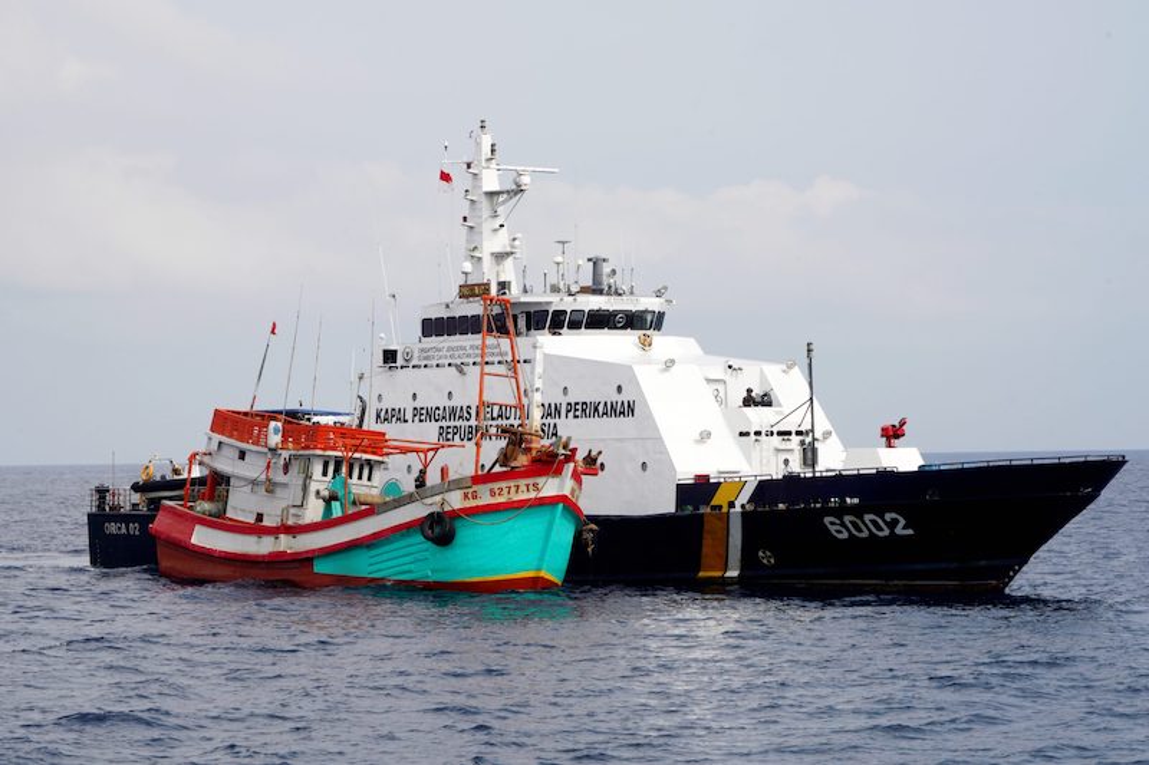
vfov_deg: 12.1
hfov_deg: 18.1
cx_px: 574
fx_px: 3606
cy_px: 382
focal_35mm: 113
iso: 100
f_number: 16
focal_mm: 113
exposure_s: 1/200
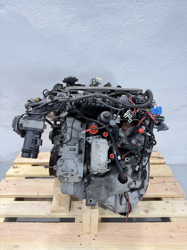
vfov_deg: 71.6
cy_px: 125
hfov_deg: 56.8
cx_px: 94
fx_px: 173
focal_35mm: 24
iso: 125
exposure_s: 1/50
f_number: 1.78
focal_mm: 6.76
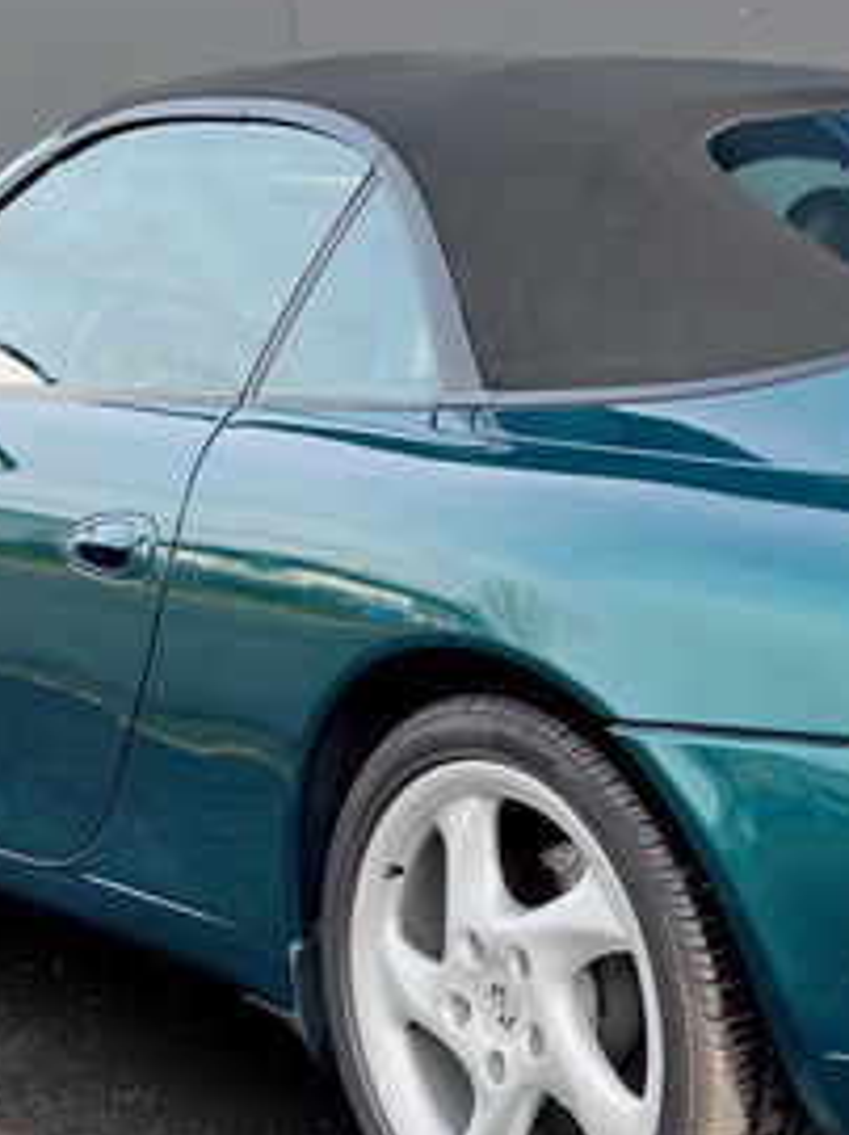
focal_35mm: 74
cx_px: 841
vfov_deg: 26.2
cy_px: 748
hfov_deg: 19.3
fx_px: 2424
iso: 50
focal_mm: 5.1
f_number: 1.6
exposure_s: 1/208
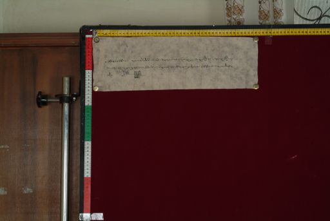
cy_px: 110
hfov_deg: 23.0
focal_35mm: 88
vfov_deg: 15.5
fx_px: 812
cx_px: 165
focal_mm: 59
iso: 160
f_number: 13
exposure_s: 1/20
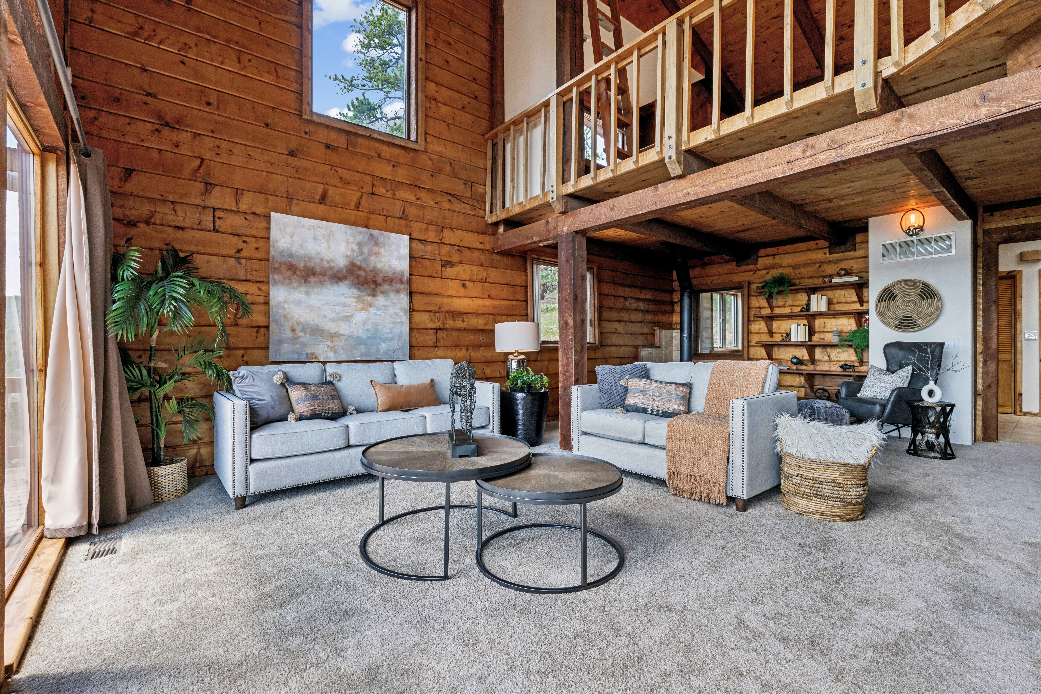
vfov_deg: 73.7
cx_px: 520
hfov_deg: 96.7
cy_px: 347
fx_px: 463
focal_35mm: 16
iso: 400
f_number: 11
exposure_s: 1/30
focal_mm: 16
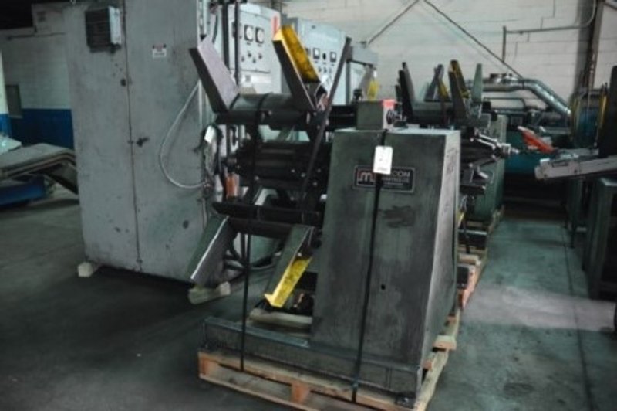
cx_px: 308
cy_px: 206
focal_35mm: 27
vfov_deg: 47.9
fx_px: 462
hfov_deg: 67.4
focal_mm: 18
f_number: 3.5
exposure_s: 1/60
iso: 1800
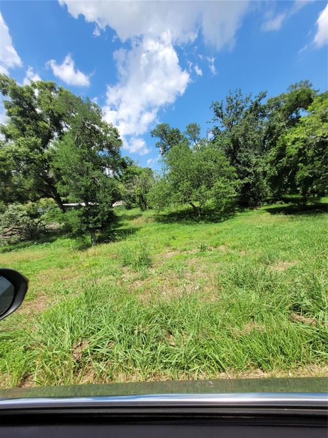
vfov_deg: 106.2
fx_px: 164
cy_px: 219
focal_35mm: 13
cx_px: 164
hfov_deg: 89.9
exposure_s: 1/1129
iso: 40
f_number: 2.2
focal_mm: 1.74
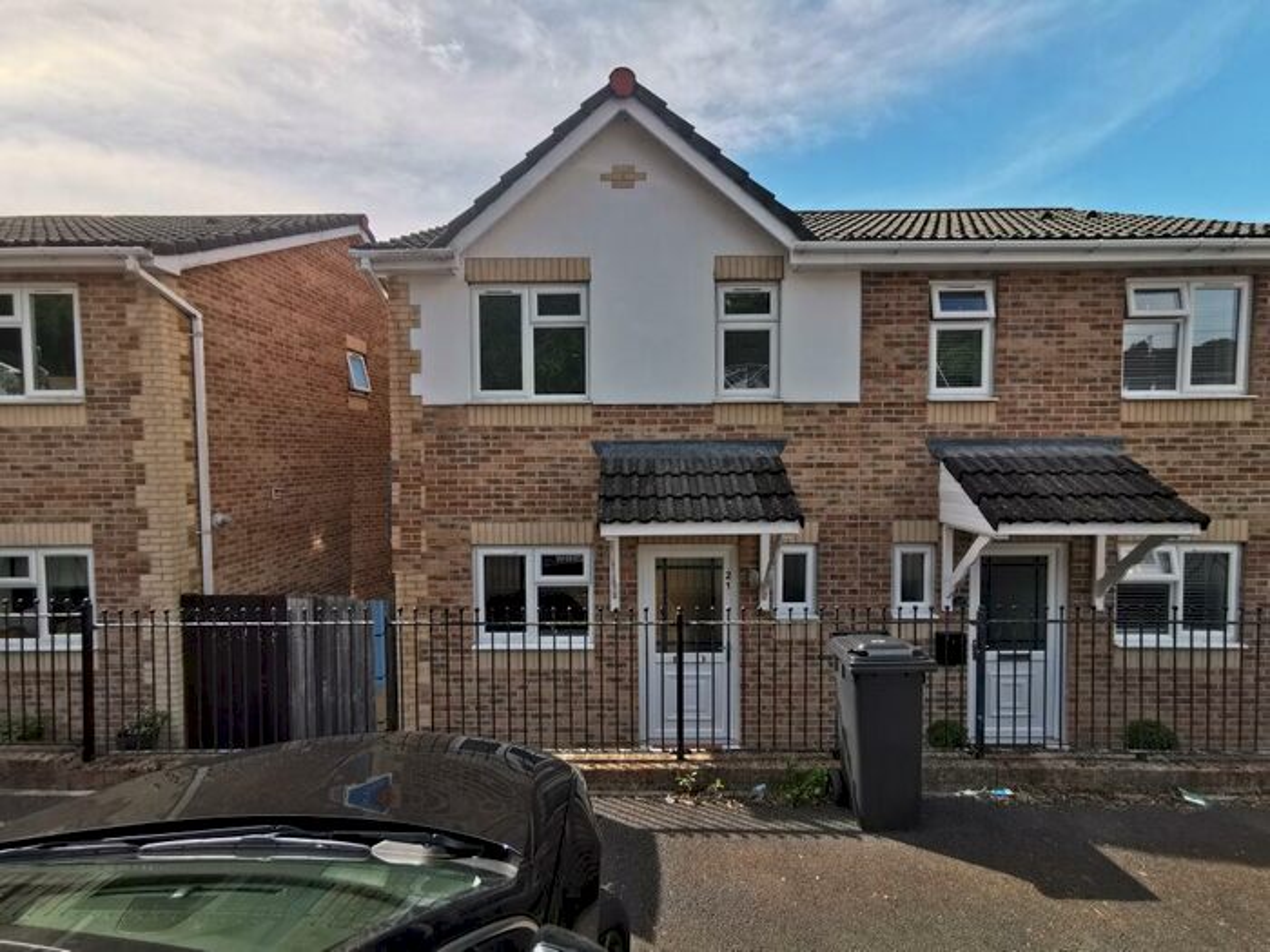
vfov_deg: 78.1
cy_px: 476
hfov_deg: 94.5
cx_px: 635
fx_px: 587
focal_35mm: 16
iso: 50
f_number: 2.2
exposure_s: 1/951
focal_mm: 2.35
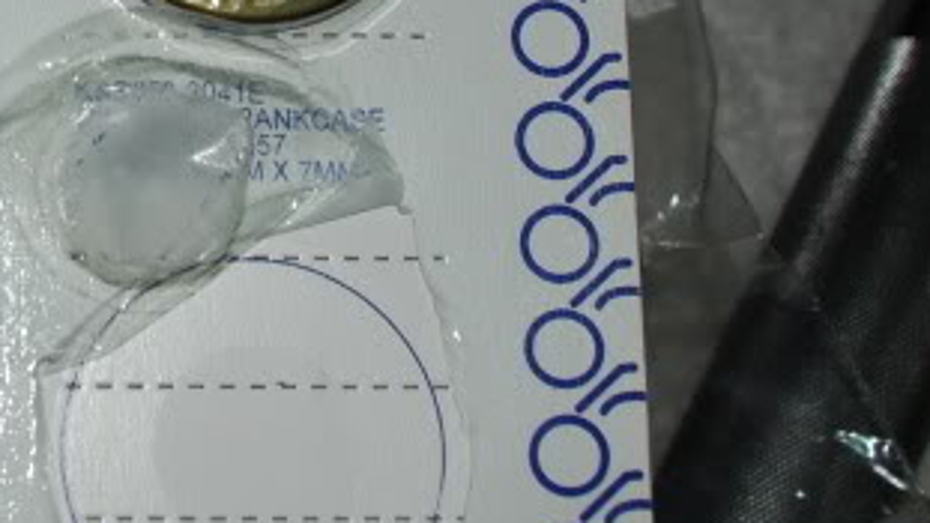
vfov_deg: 10.5
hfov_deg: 18.0
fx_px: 2811
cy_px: -64
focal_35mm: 114
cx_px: -133
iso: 100
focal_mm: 22
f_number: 4
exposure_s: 1/125
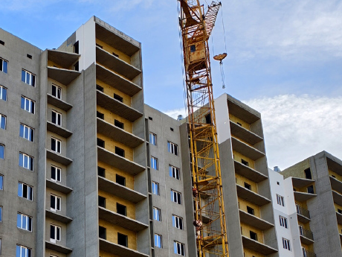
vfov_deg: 21.4
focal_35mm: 65
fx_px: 642
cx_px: 34
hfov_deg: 28.7
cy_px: 285
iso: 71
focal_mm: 6.54
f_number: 1.57
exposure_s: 1/660
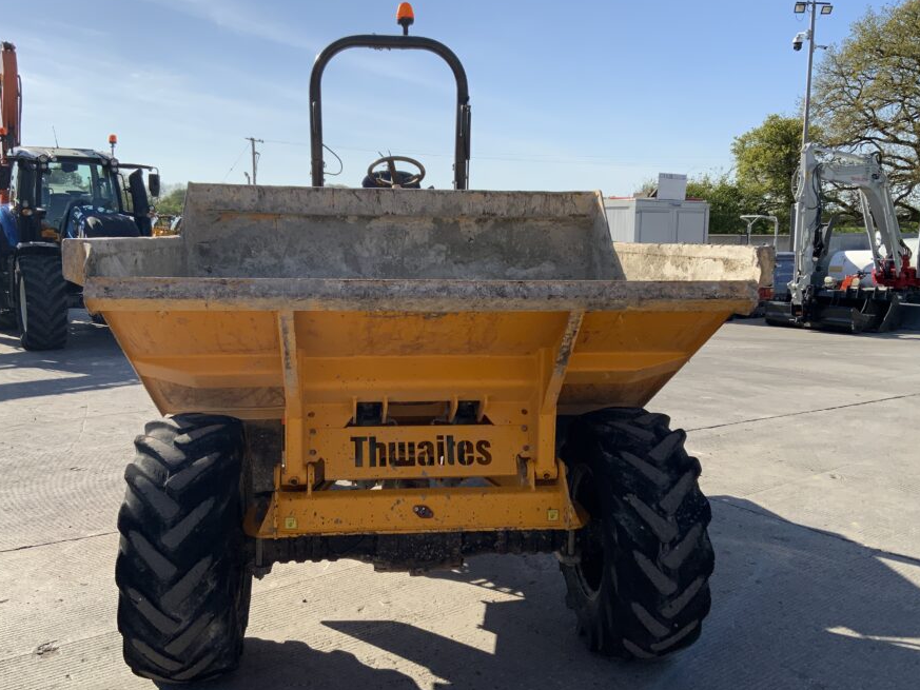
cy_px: 340
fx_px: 904
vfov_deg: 41.8
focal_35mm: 34
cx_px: 458
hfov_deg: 54.0
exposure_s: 1/2058
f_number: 1.8
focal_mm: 3
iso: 20
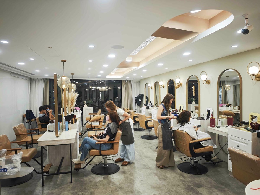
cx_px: 130
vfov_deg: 58.9
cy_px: 98
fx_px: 173
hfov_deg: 73.9
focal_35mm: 23
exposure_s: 1/600
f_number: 2
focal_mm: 8.72
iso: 1000
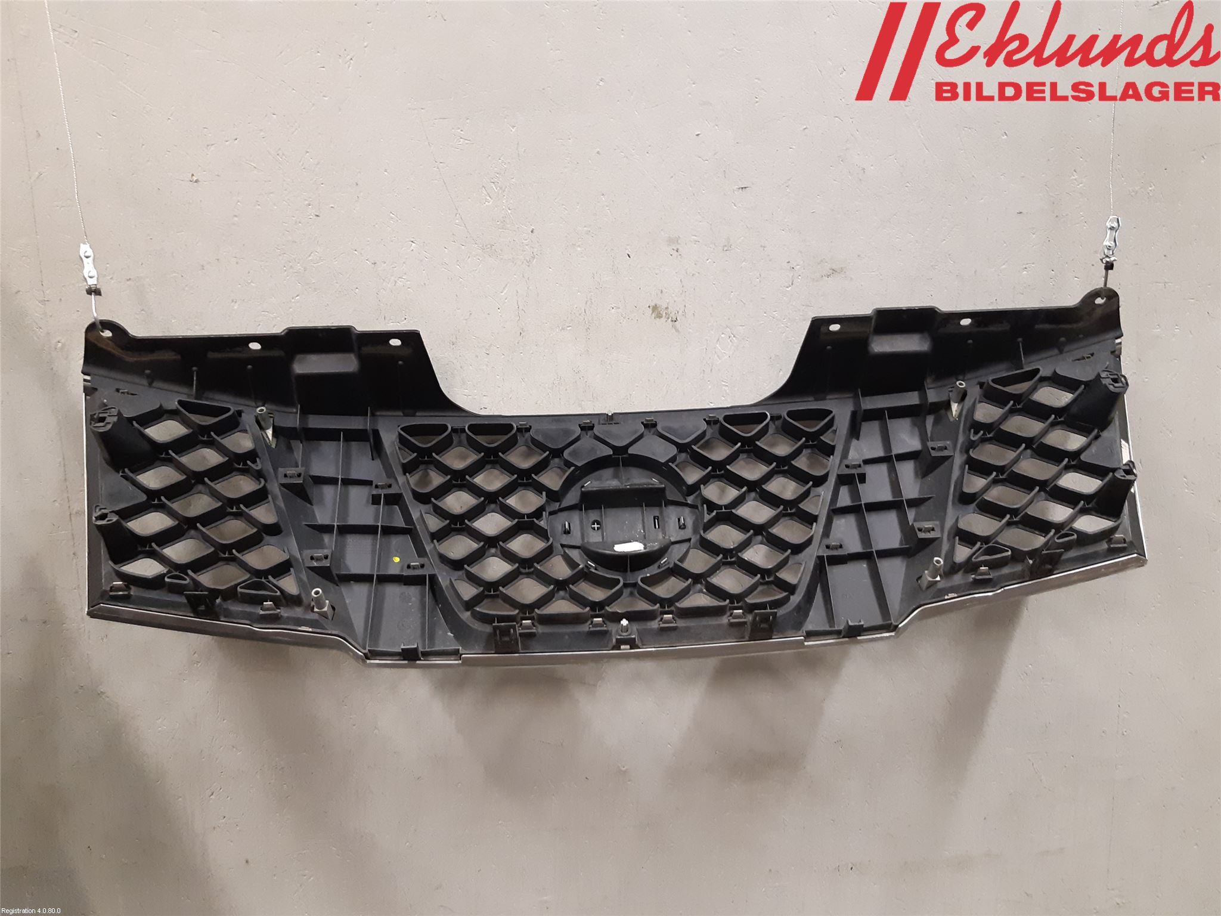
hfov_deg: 67.3
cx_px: 610
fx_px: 917
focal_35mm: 26
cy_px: 458
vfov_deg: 53.1
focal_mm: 3.93
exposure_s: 1/50
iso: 250
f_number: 1.7
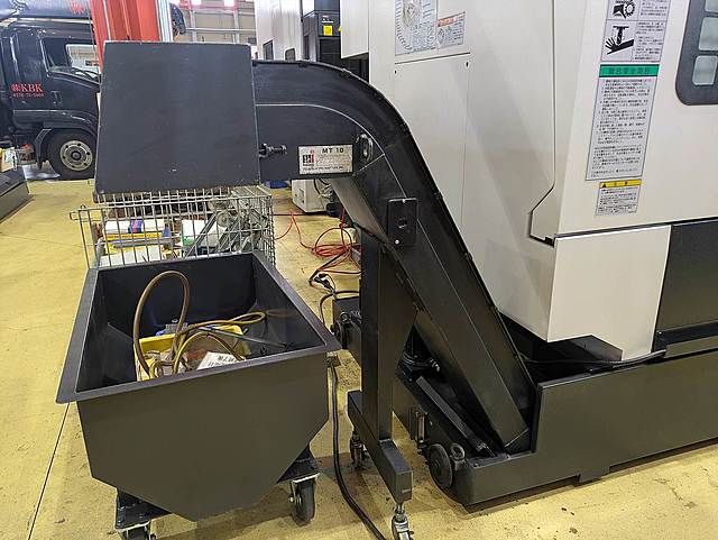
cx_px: 359
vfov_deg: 54.9
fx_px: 519
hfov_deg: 69.4
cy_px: 270
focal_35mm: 25
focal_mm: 5.43
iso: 274
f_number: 1.89
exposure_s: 1/33.3
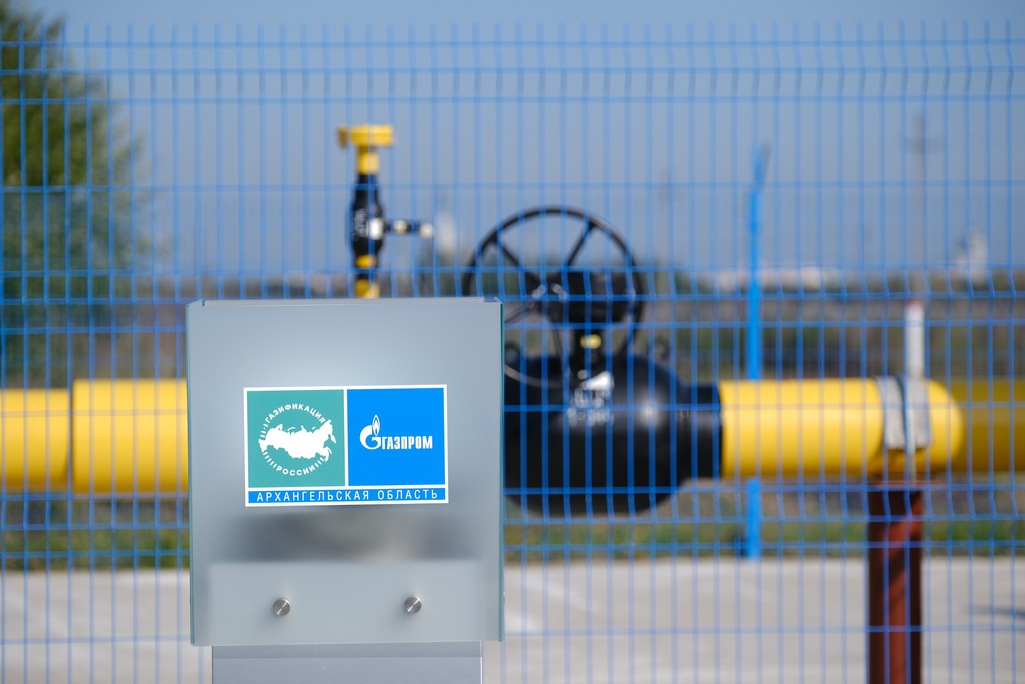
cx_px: 512
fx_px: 3730
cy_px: 342
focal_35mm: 131
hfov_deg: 15.6
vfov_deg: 10.5
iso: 80
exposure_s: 1/1500
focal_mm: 87.1
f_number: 3.2
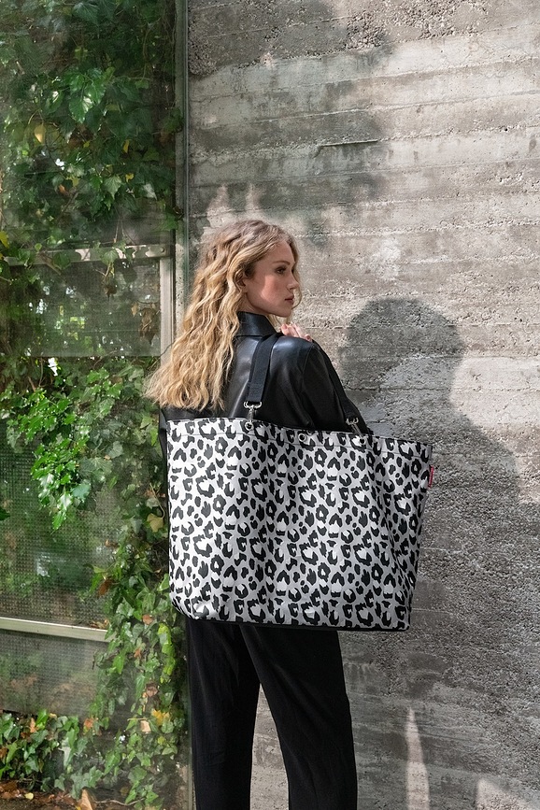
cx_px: 270
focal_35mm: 45
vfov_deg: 43.6
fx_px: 1012
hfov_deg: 29.9
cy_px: 405
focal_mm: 45
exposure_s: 1/250
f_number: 5
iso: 4000
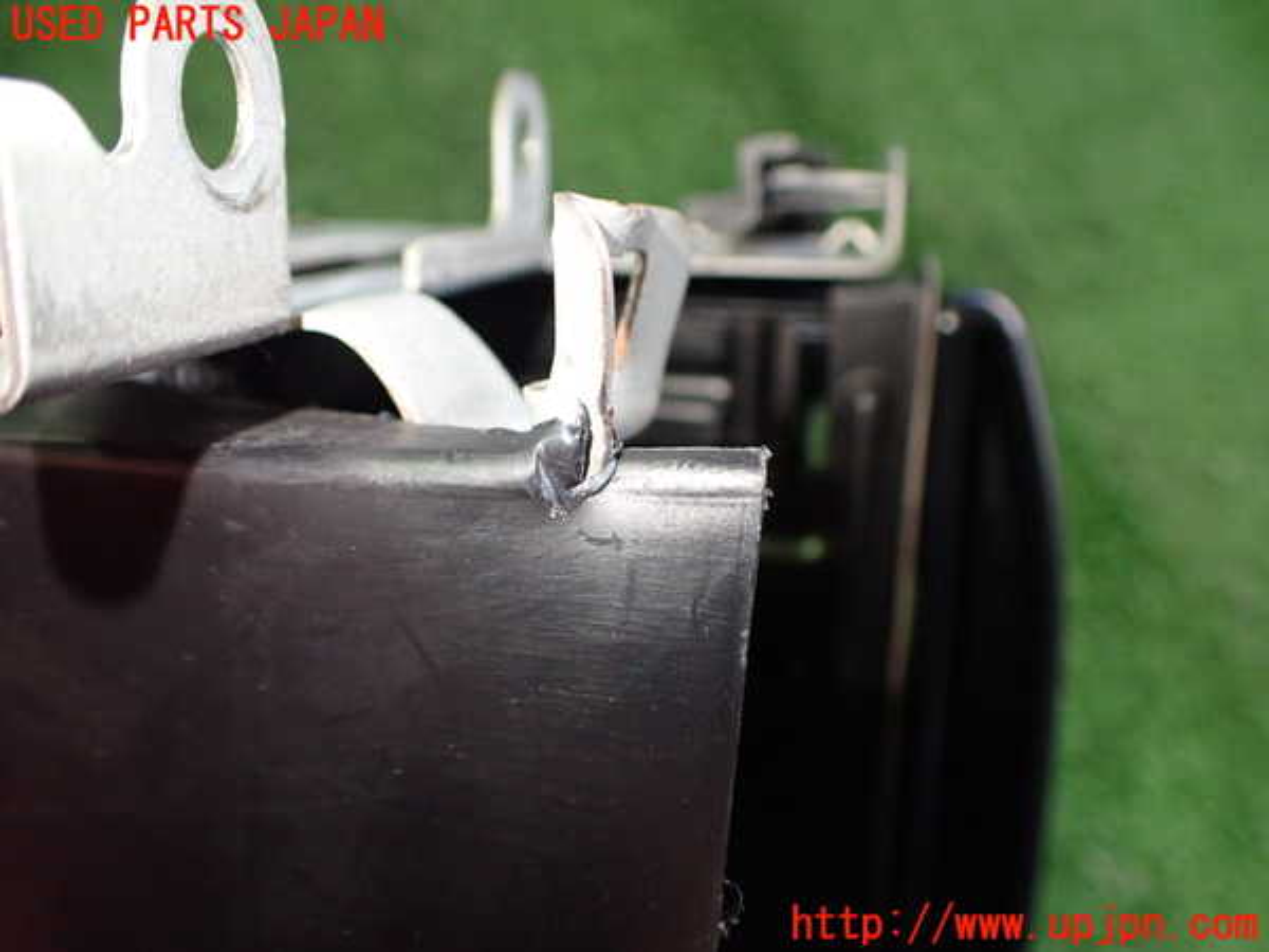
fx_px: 1100
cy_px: 476
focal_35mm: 30
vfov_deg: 46.8
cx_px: 634
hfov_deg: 60.0
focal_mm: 5.4
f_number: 2.3
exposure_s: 1/125
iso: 800
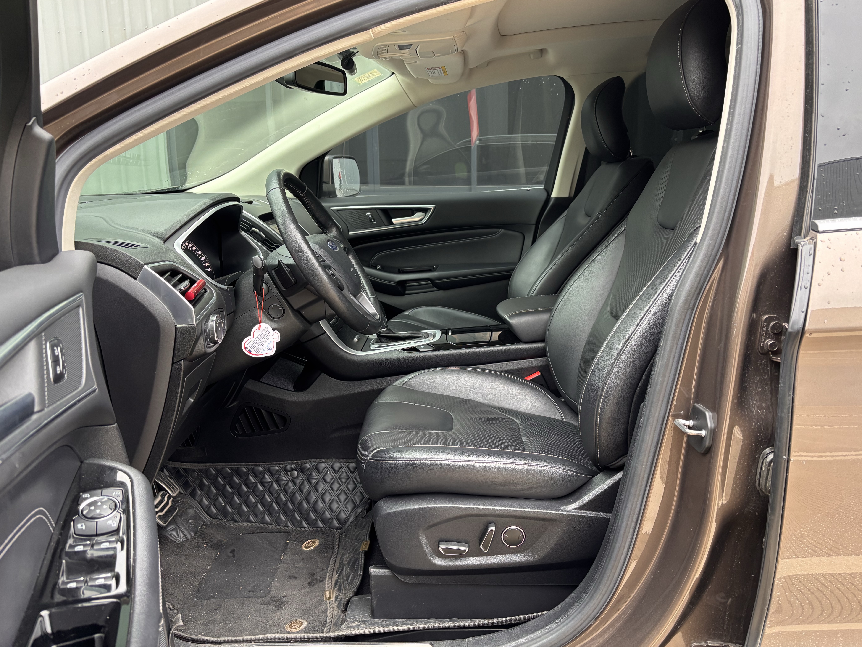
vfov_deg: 51.3
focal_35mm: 27
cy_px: 312
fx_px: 672
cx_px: 442
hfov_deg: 65.3
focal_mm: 5.96
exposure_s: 1/61
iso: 125
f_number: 1.6
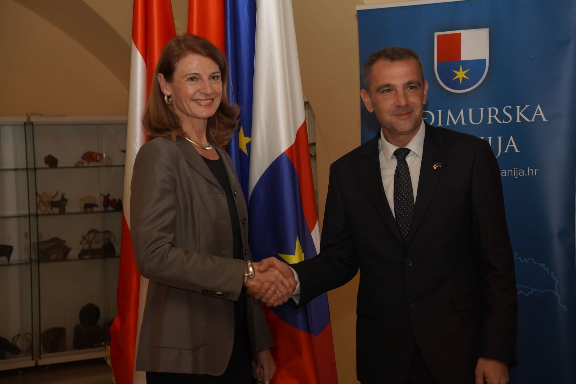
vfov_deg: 19.3
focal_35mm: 70
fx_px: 1127
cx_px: 298
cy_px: 192
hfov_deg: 28.7
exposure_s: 1/250
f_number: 4
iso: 250
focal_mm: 44.3
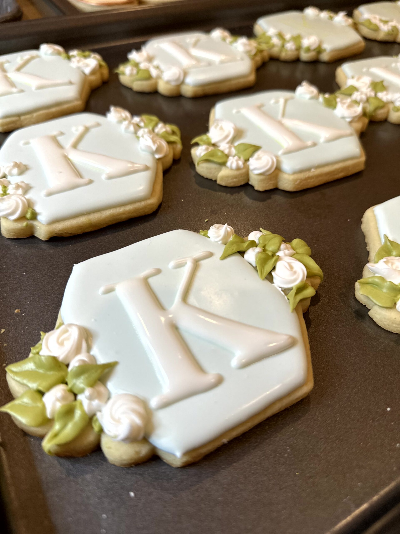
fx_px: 370
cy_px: 267
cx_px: 200
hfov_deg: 56.8
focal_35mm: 24
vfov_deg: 71.6
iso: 200
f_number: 1.78
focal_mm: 6.86
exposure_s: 1/111
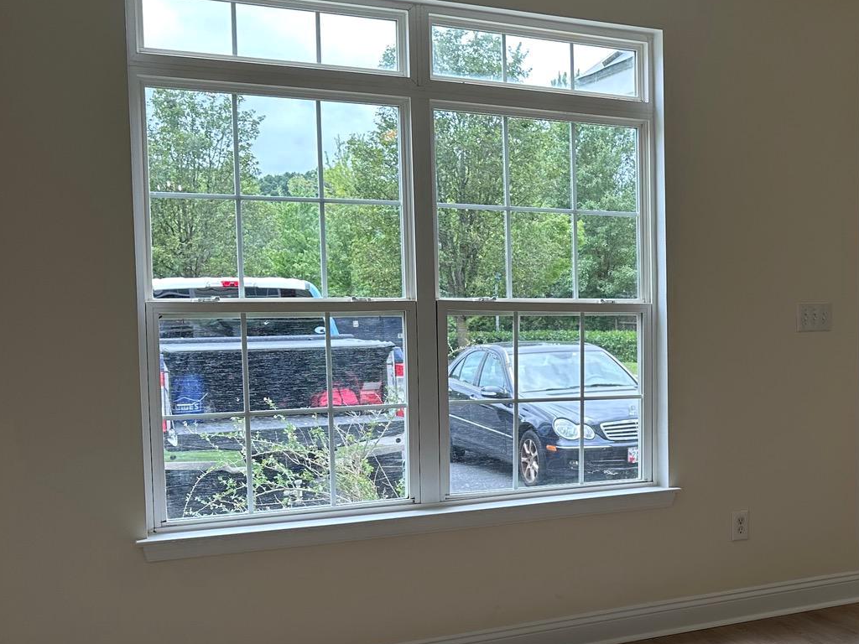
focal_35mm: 48
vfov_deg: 30.2
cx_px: 788
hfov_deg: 36.9
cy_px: 379
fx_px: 1191
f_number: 1.78
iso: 80
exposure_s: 1/414
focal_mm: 6.86
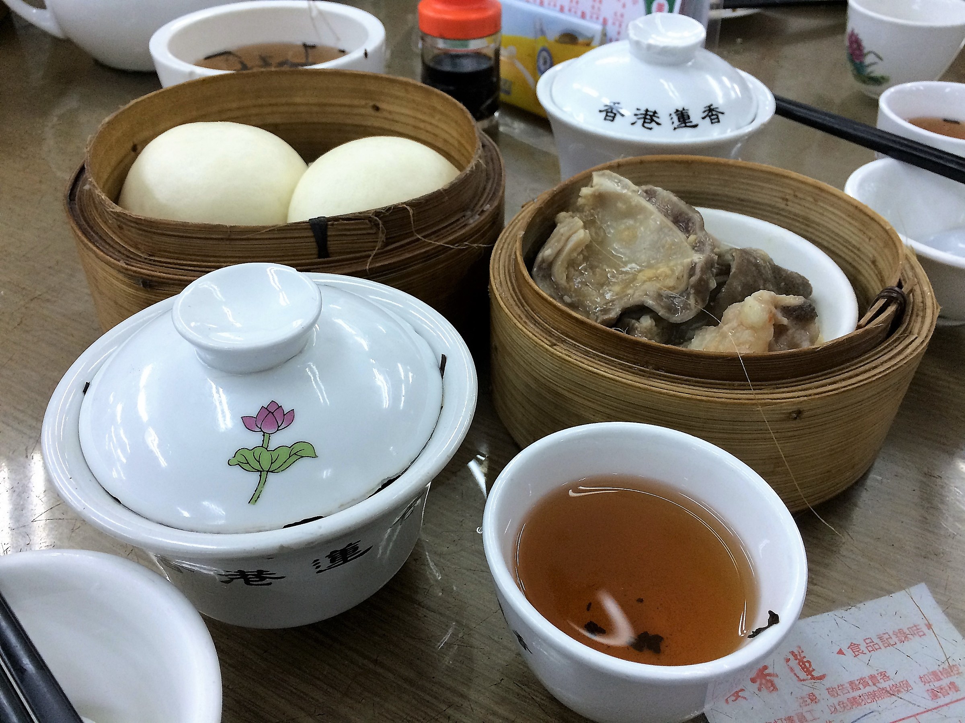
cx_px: 482
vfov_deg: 48.2
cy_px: 362
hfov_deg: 61.7
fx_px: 808
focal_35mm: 29
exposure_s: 1/33
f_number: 2.2
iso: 80
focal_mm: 4.15
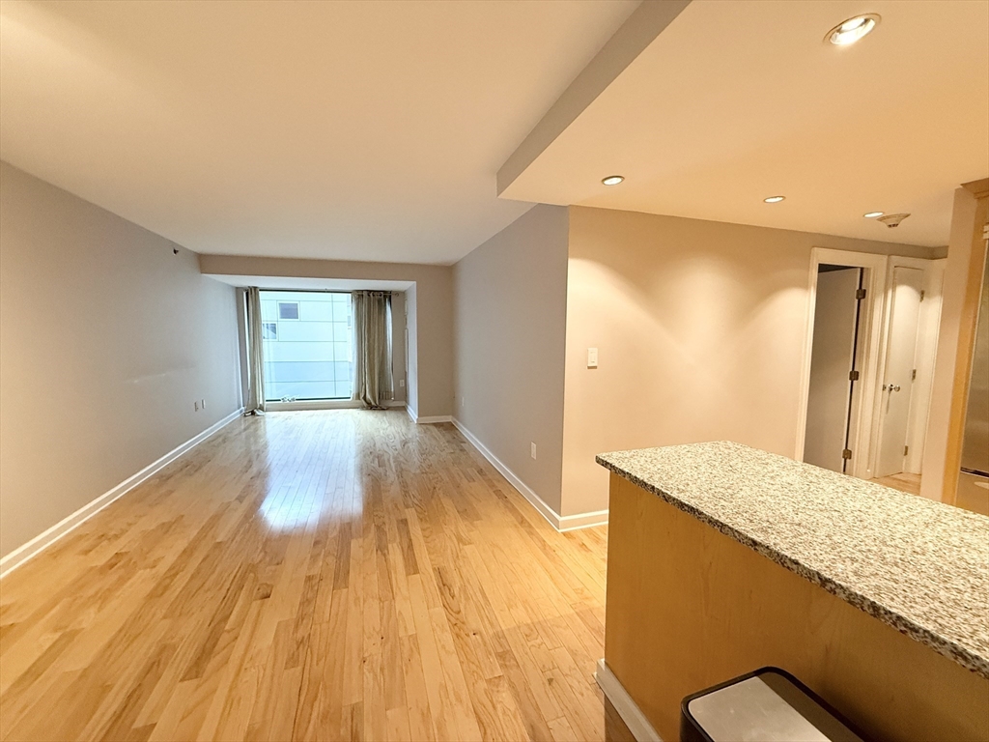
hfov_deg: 102.1
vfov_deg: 85.7
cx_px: 494
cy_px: 371
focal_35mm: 14
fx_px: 400
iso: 320
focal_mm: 2.22
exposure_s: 1/60
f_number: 2.2
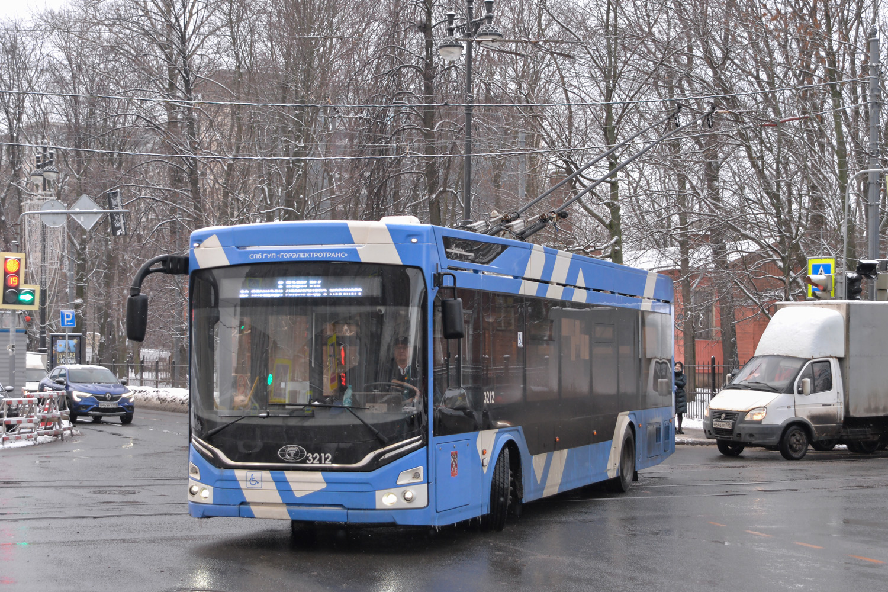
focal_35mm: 66
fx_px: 1628
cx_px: 444
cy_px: 296
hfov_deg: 30.5
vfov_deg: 20.6
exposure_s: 1/320
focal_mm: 66
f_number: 5.6
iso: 800
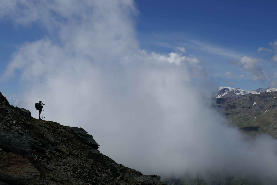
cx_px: 138
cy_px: 92
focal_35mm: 37
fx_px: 285
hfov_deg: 51.9
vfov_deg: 35.9
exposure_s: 1/800
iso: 125
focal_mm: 13.4
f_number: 8
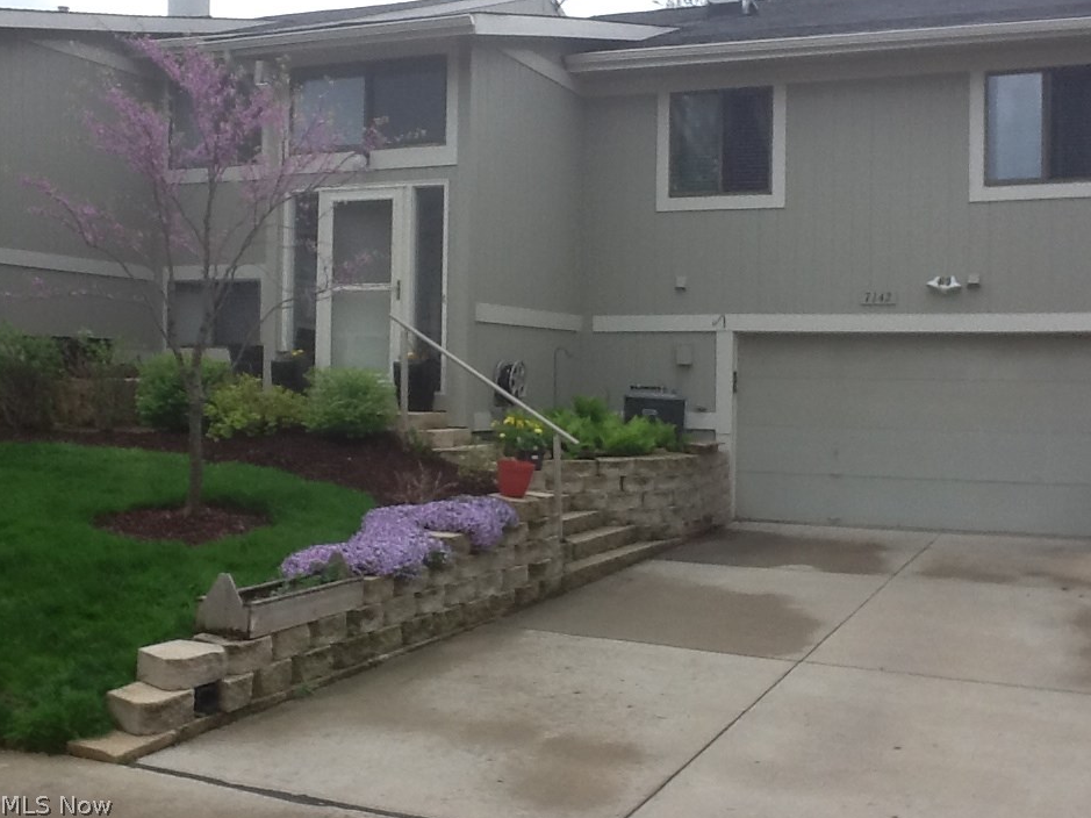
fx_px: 1418
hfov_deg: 42.1
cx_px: 552
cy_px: 406
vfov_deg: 32.2
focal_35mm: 45
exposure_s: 1/227
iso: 40
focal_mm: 2.03
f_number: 2.4
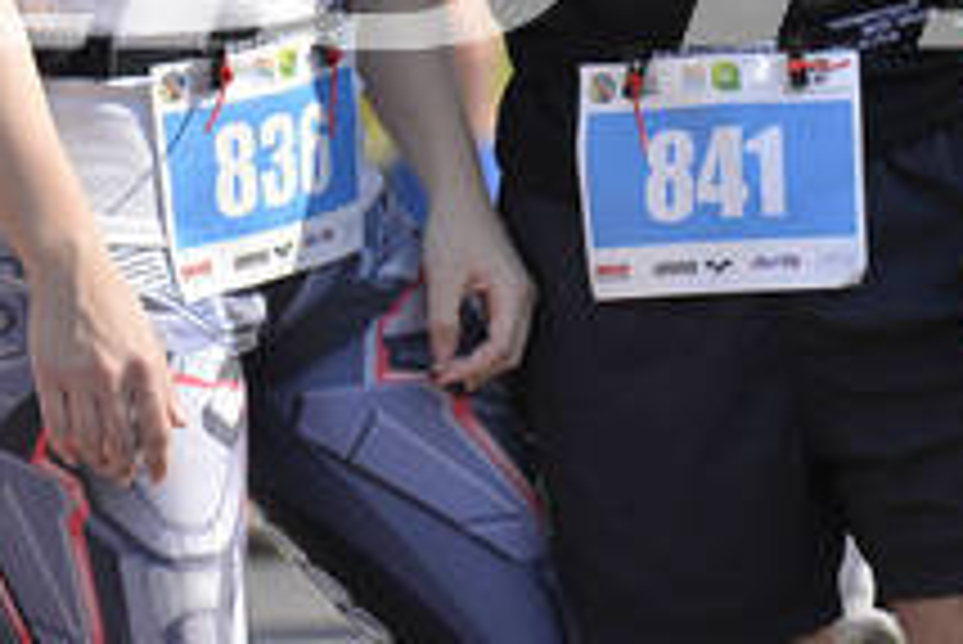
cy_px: -304
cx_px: 454
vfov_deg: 2.6
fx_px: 14401
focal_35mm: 538
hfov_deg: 3.8
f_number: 4
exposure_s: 1/2000
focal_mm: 180
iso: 200
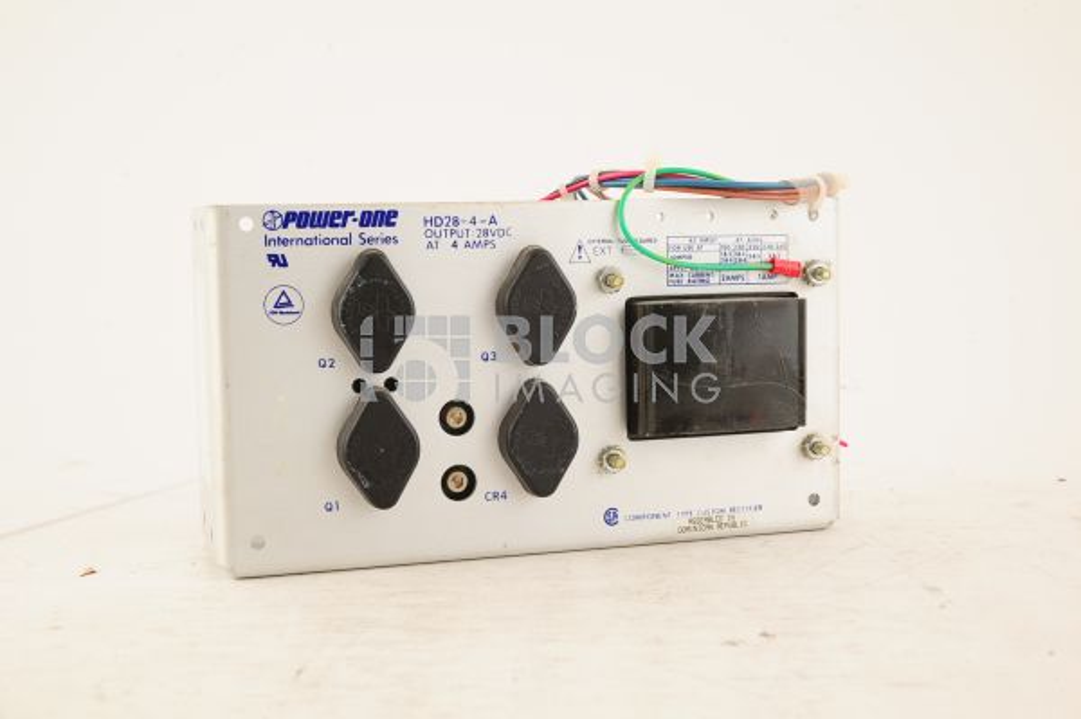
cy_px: 360
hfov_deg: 39.6
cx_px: 540
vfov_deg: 26.9
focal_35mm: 50
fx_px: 1500
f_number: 11
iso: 1600
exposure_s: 1/125
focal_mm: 50
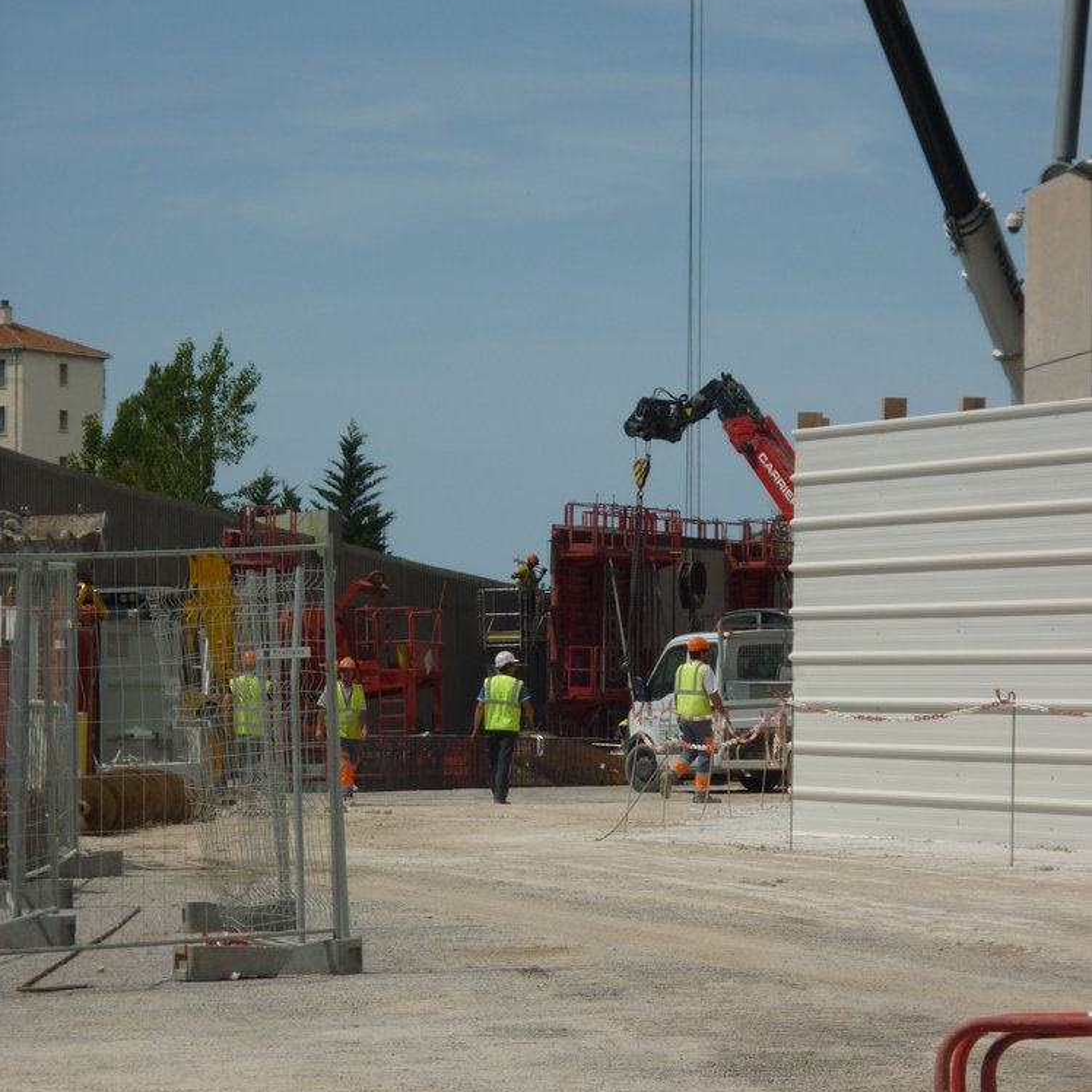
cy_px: 660
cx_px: 546
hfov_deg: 11.2
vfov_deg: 11.2
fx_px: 5568
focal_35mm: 156
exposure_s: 1/800
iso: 80
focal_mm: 22
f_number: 5.9
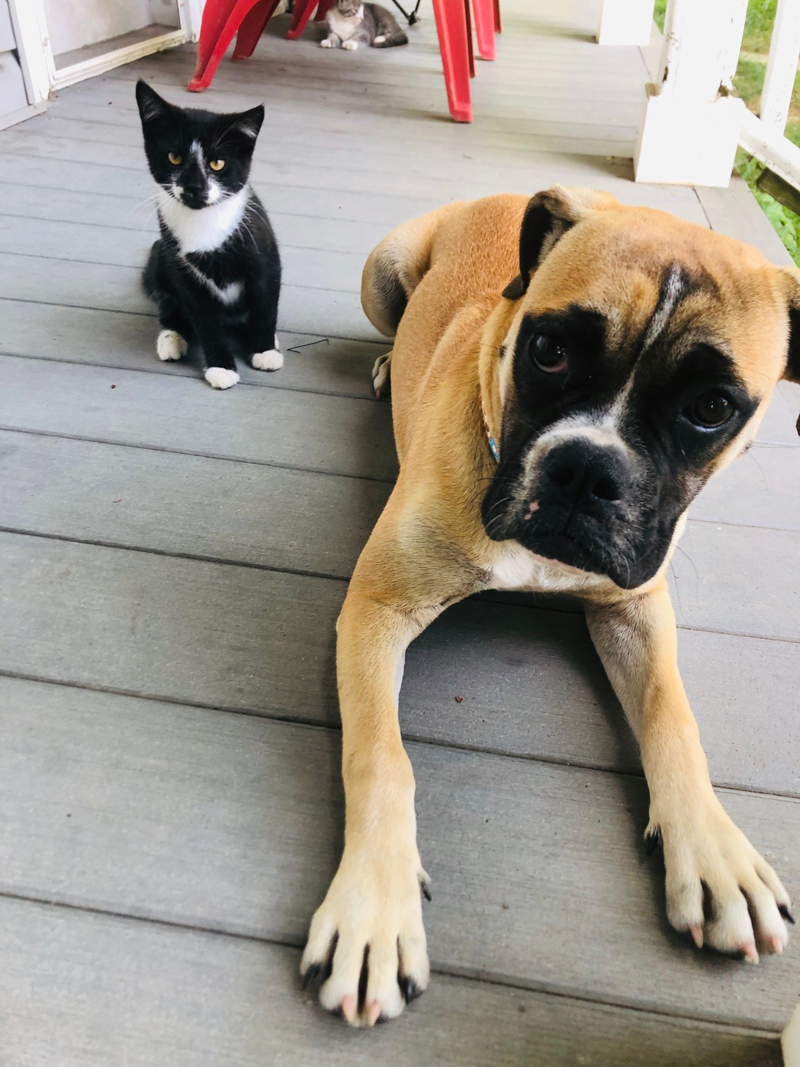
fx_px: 863
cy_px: 534
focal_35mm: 28
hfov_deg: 49.7
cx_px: 400
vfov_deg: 63.4
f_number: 1.8
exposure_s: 1/120
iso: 80
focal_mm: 3.99
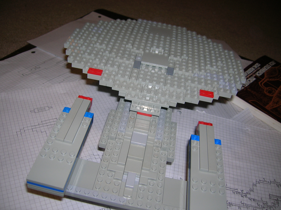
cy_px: 105
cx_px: 140
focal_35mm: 34
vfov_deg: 41.7
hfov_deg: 54.0
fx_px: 276
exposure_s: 1/60.1
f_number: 2.9
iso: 50
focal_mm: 5.7
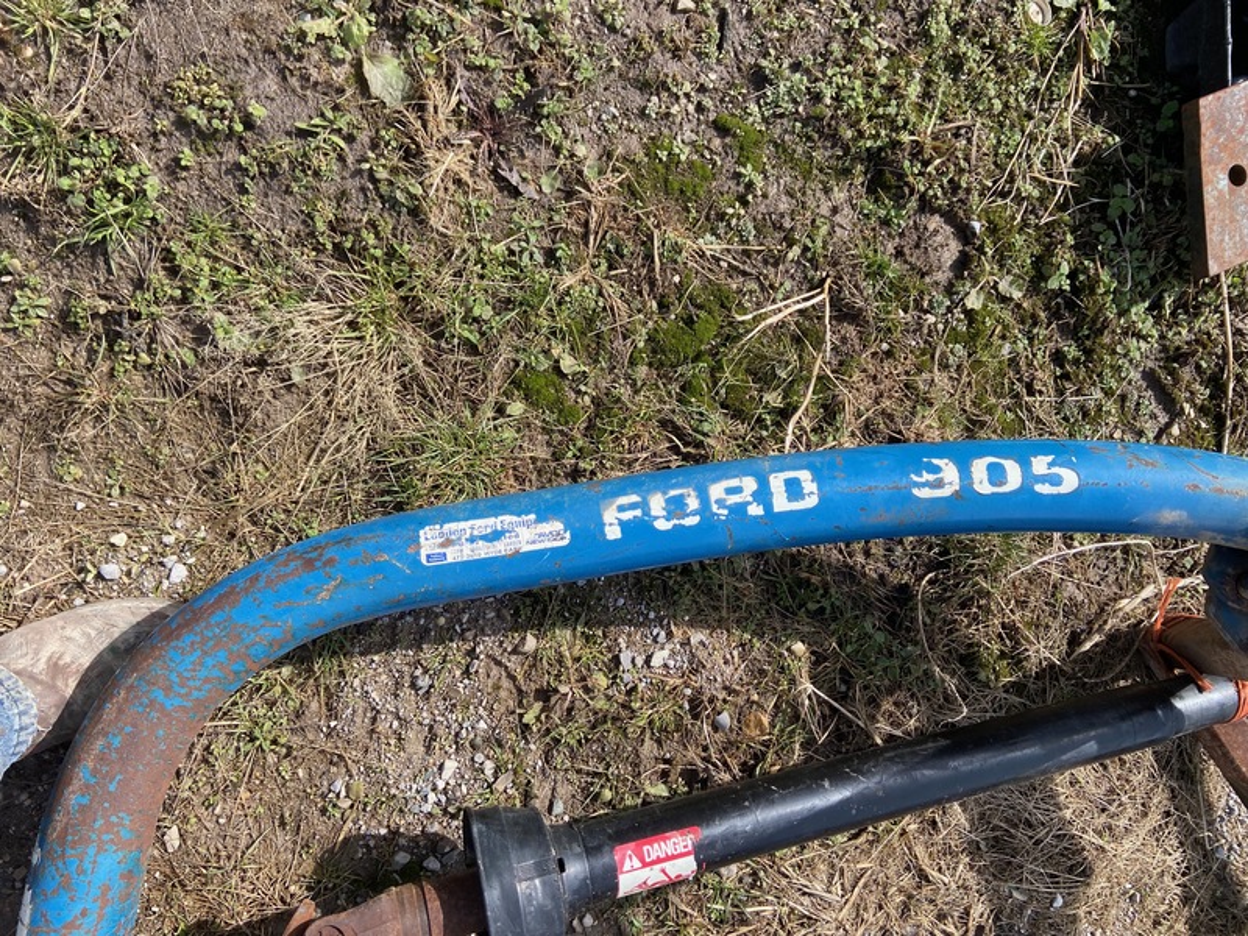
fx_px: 937
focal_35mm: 26
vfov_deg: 53.1
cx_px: 624
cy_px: 468
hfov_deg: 67.3
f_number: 1.8
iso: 32
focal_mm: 4.25
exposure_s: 1/1232
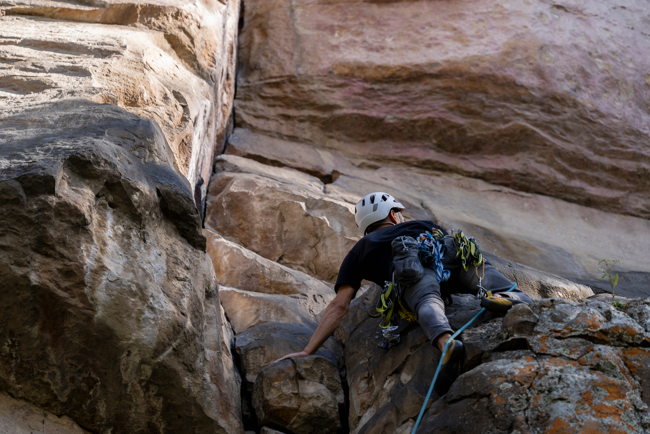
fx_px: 2690
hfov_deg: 13.8
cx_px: 325
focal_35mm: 149
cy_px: 217
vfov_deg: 9.2
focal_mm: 149
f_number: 3.5
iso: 100
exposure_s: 1/200
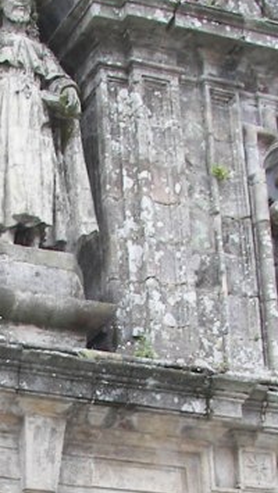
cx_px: -33
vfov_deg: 18.3
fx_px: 1479
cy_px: 540
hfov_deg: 10.6
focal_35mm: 113
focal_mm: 6
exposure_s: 1/200
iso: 50
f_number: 2.8
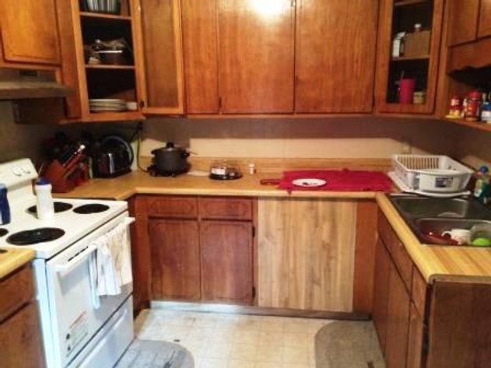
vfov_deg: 48.2
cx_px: 246
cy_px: 184
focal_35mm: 29
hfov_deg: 61.7
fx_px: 411
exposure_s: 1/15
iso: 320
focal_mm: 4.15
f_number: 2.2
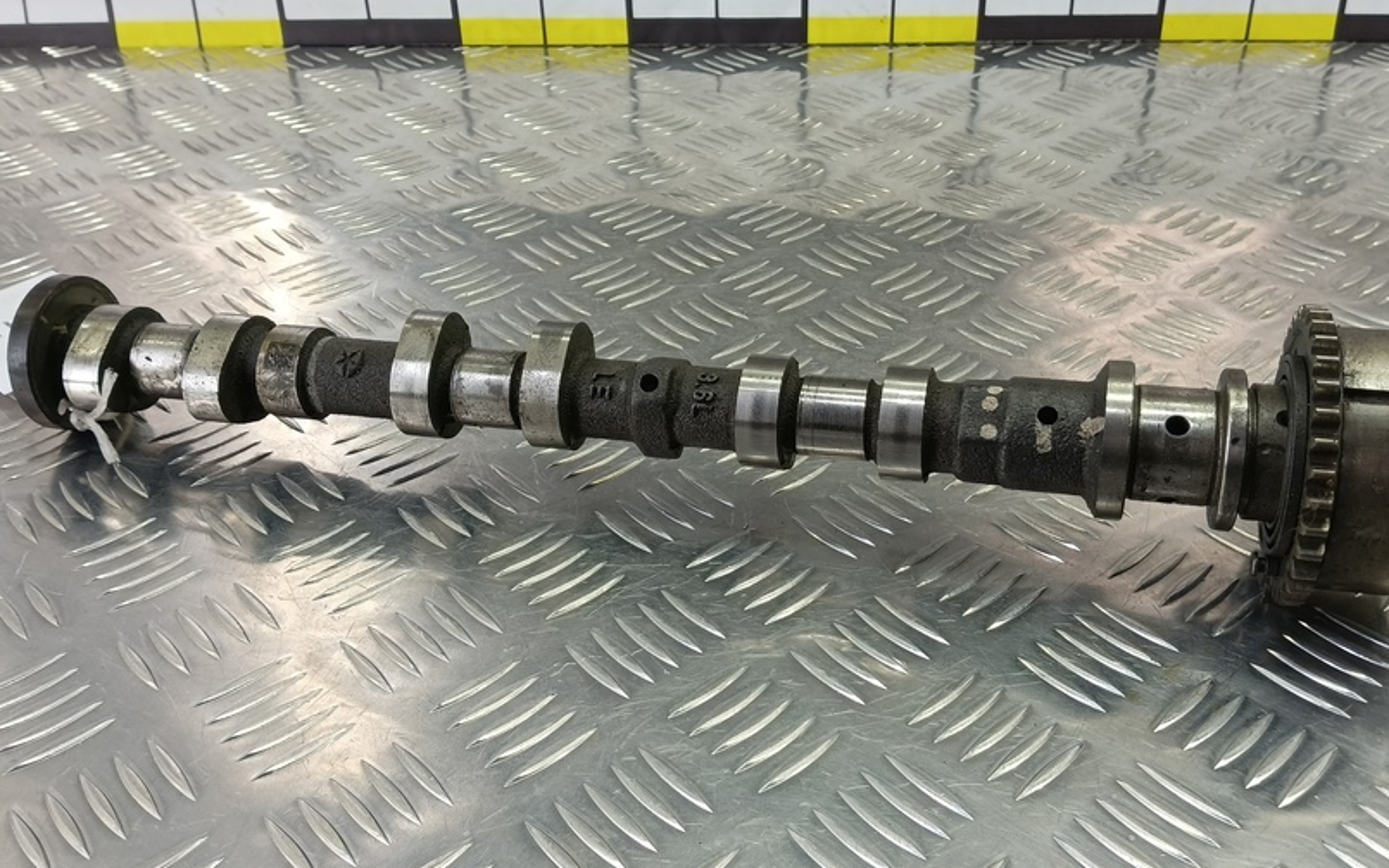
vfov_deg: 40.6
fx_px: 1173
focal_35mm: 31
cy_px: 416
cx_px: 744
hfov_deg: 61.2
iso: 115
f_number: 1.6
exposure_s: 1/50
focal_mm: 4.11
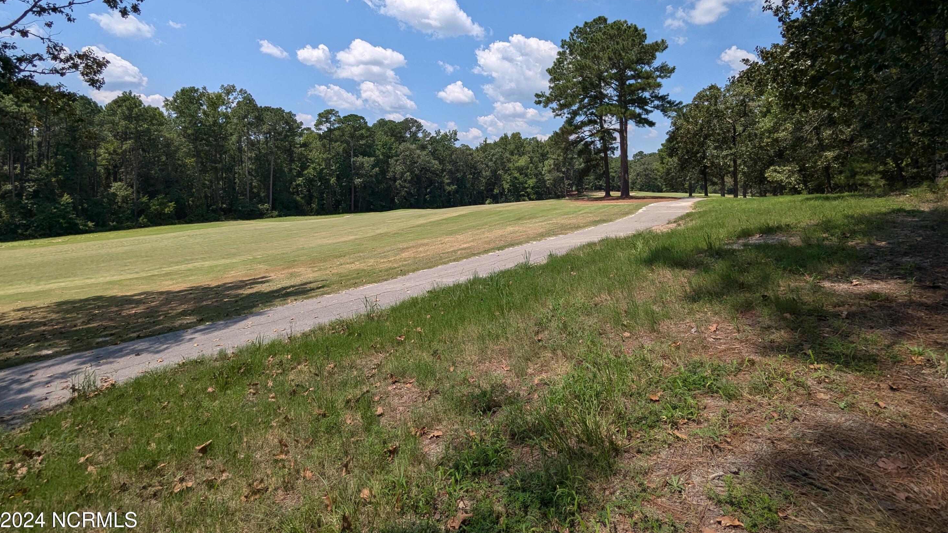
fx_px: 452
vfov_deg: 59.8
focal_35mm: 18
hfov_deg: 92.7
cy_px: 186
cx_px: 472
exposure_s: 1/2075
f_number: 2.2
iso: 49
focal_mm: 2.35
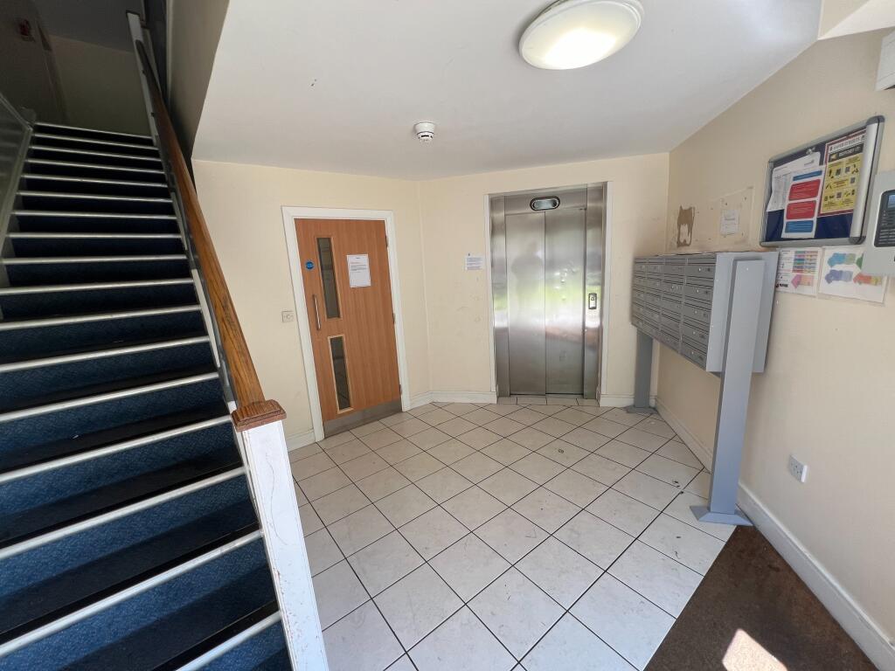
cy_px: 336
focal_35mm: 13
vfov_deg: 89.9
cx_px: 448
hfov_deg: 106.2
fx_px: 336
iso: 64
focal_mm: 1.57
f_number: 1.8
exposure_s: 1/99
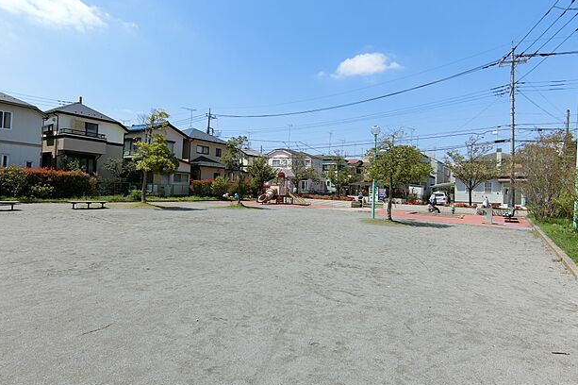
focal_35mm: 20
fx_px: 321
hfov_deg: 84.0
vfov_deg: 61.9
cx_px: 289
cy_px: 186
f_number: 2.7
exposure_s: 1/1600
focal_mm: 4.06
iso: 80
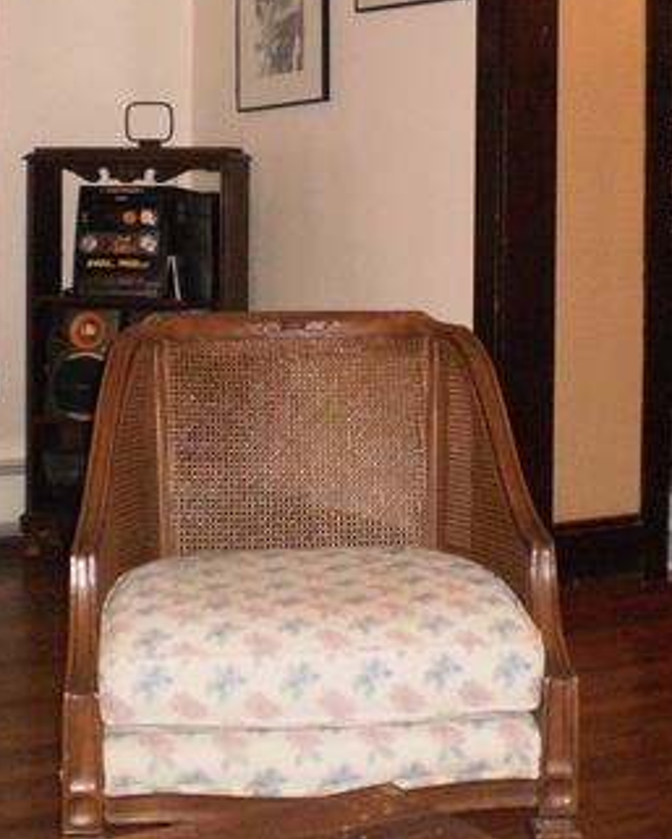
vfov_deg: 26.8
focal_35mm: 70
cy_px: 214
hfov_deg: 21.8
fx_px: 1739
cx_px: 408
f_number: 3.1
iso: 320
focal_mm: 6.3
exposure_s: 1/30
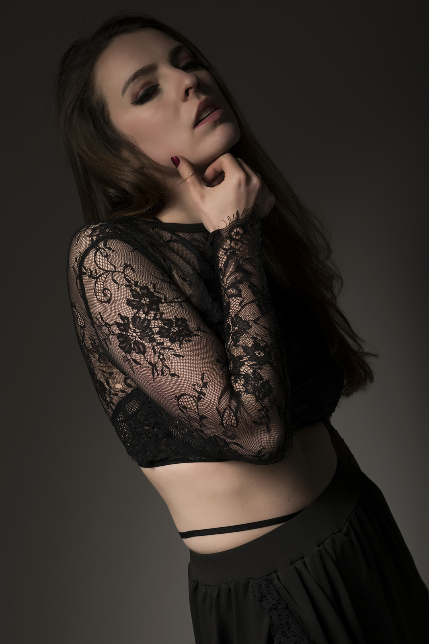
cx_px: 214
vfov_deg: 29.2
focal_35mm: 69
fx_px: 1233
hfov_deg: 19.7
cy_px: 322
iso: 100
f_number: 10
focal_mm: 46
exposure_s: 1/200
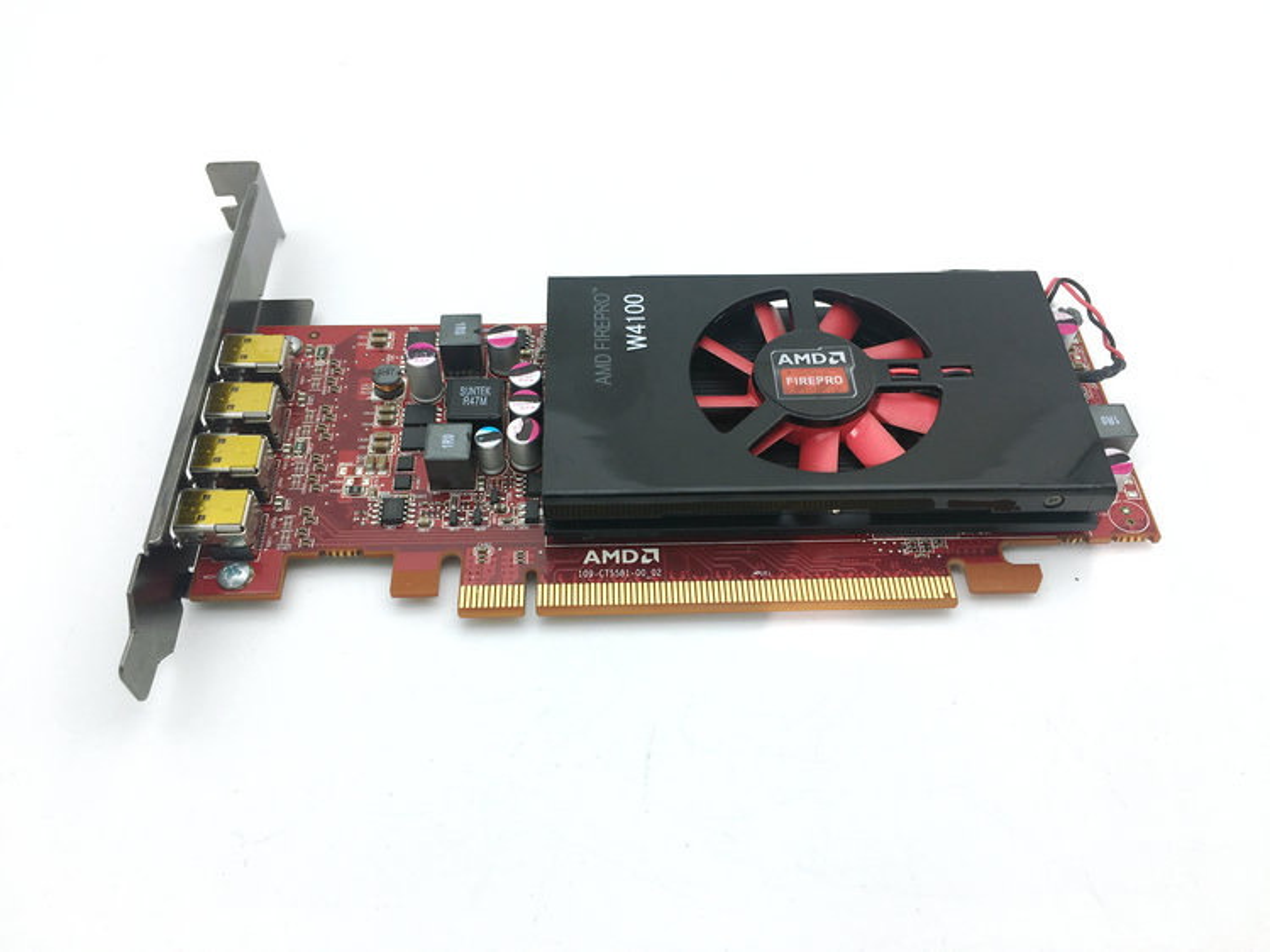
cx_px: 635
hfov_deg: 61.7
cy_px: 476
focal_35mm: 29
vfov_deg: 48.2
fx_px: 1064
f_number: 2.2
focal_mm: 4.15
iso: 25
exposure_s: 1/596
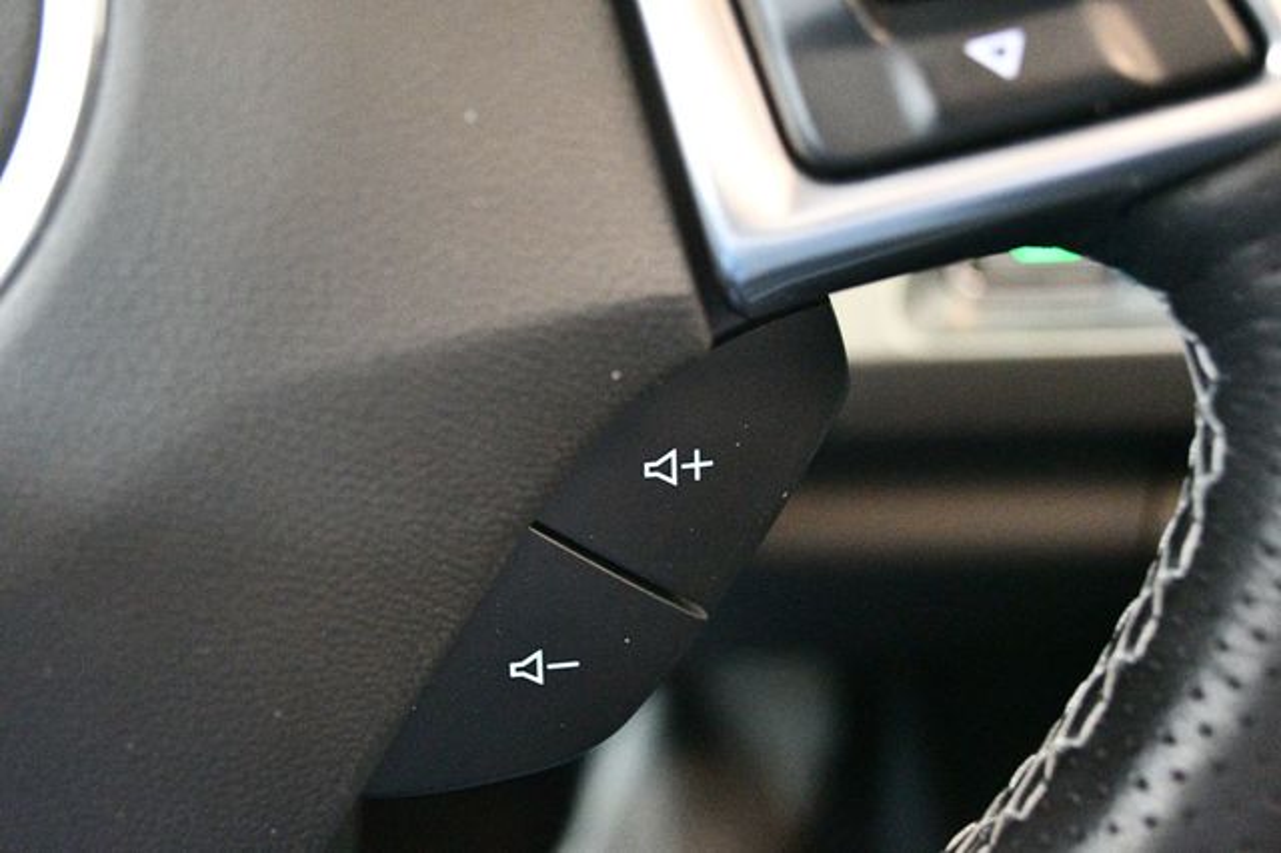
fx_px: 1600
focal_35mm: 45
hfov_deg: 43.6
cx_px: 640
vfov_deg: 29.8
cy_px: 426
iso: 12800
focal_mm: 30
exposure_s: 1/25
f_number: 4.5
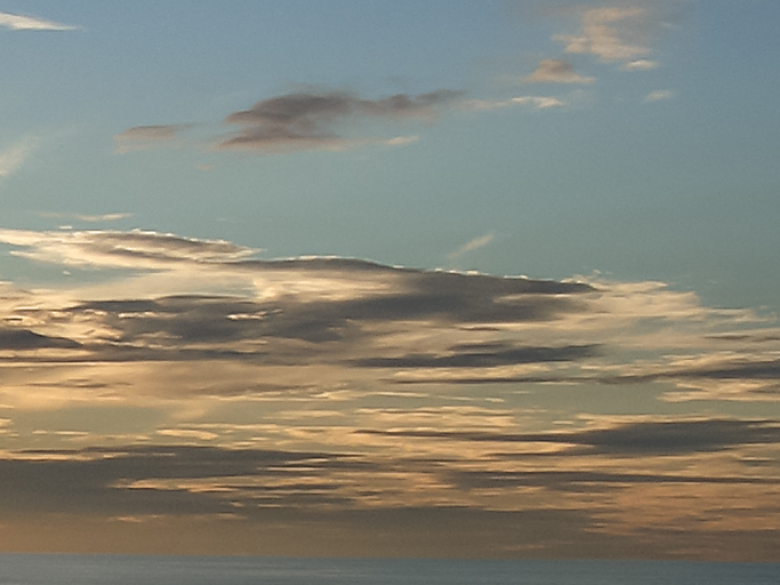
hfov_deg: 13.2
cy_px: 369
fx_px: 3064
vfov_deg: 10.9
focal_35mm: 136
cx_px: -598
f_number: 3.5
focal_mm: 7.1
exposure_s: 1/1000
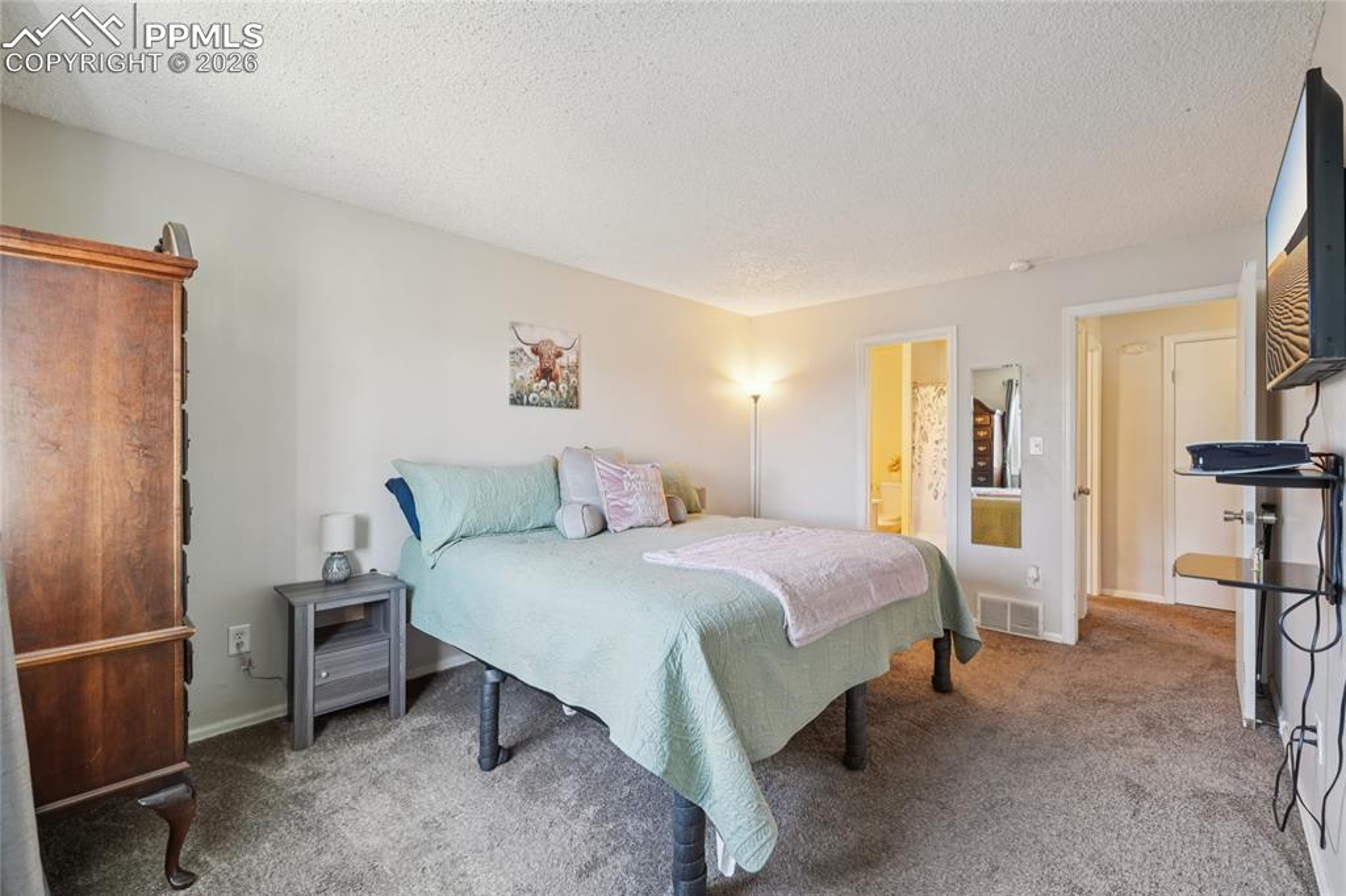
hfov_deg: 100.4
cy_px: 448
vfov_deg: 77.3
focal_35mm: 15
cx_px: 673
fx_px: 561
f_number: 8
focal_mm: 10
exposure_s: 1/4
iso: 800
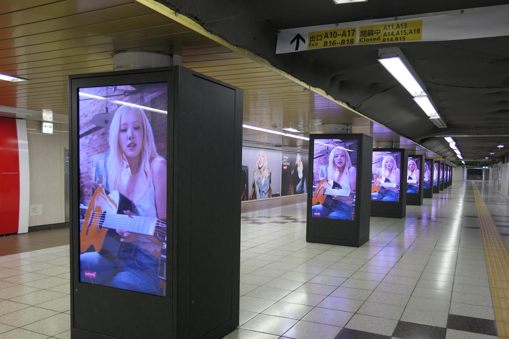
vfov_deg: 46.2
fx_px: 396
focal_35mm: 28
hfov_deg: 65.3
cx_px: 284
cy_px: 196
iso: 125
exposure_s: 1/125
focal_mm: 8.8
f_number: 1.4
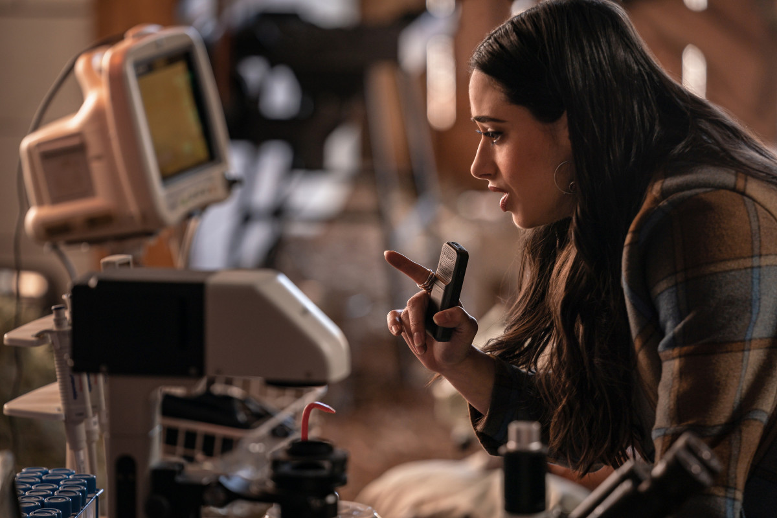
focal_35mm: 198
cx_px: 388
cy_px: 259
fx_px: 4273
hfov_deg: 10.4
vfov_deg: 6.9
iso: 320
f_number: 4
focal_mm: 198
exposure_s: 1/200
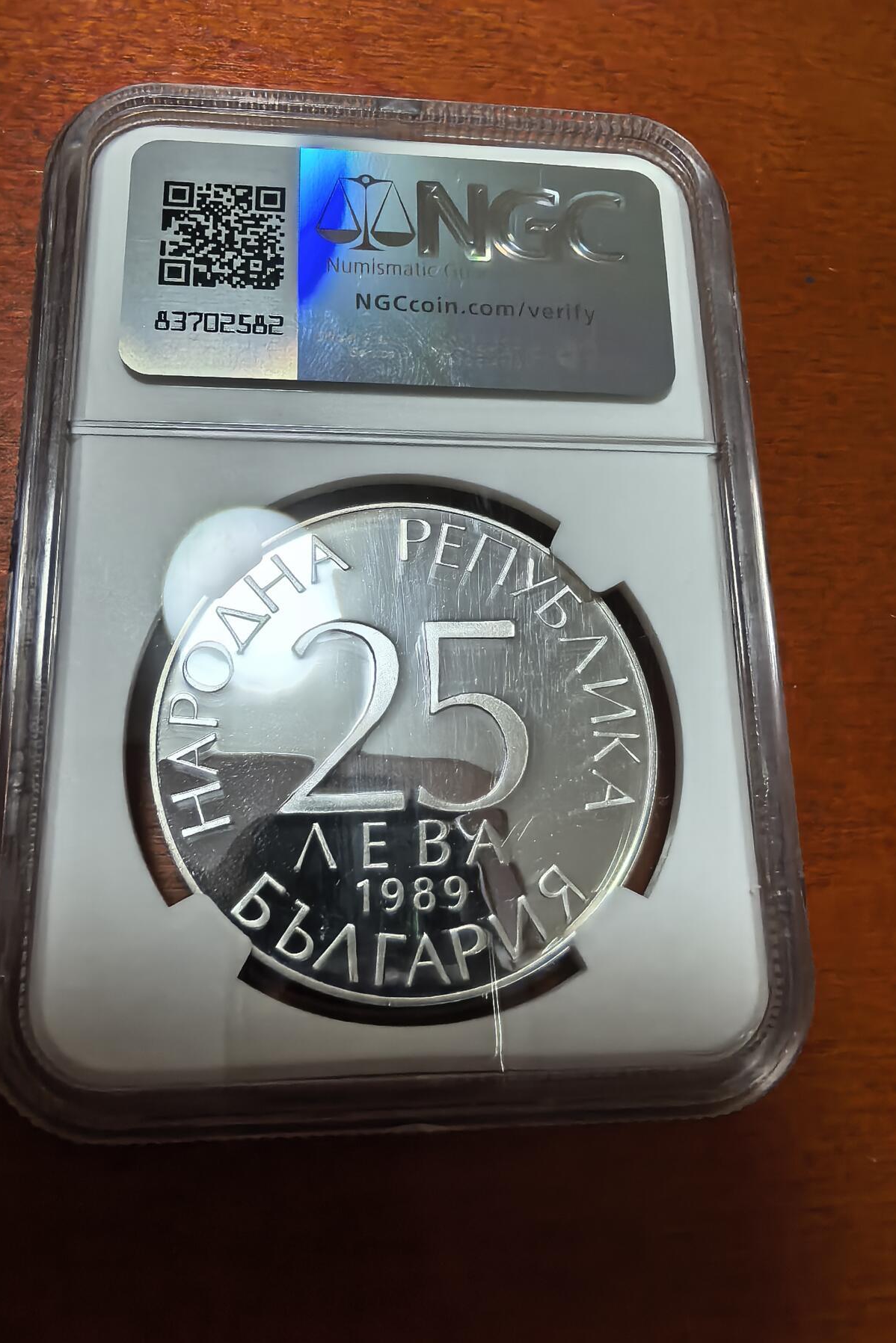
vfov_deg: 71.5
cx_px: 417
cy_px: 672
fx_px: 933
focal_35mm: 25
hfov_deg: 51.2
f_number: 2.2
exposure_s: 1/50
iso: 125
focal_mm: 1.68
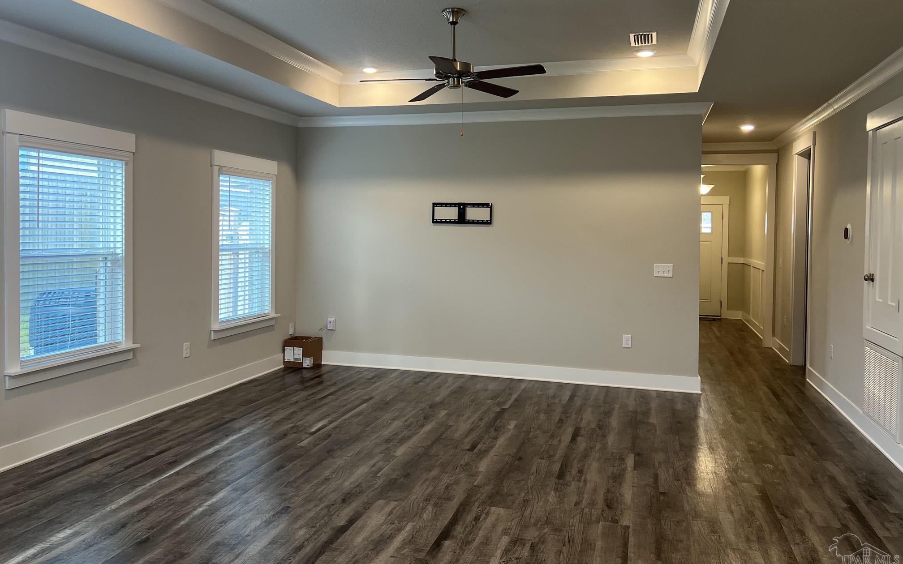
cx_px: 451
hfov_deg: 66.5
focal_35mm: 28
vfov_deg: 44.4
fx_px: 689
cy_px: 239
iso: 80
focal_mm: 5.7
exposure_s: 1/60
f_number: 1.5
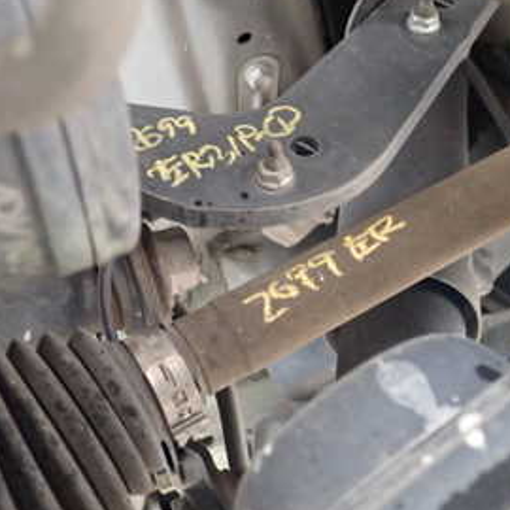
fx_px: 983
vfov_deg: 29.1
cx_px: 406
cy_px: 249
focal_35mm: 59
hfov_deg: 28.5
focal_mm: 5.5
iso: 320
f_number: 2.3
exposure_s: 1/30
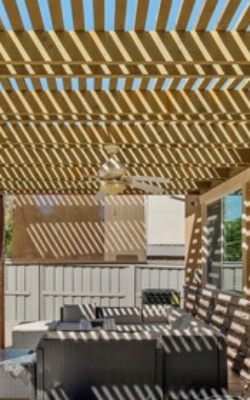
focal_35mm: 35
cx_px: 93
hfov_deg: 36.1
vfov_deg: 55.1
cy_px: 228
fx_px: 382
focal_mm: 10
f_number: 8
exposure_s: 1/125
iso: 200
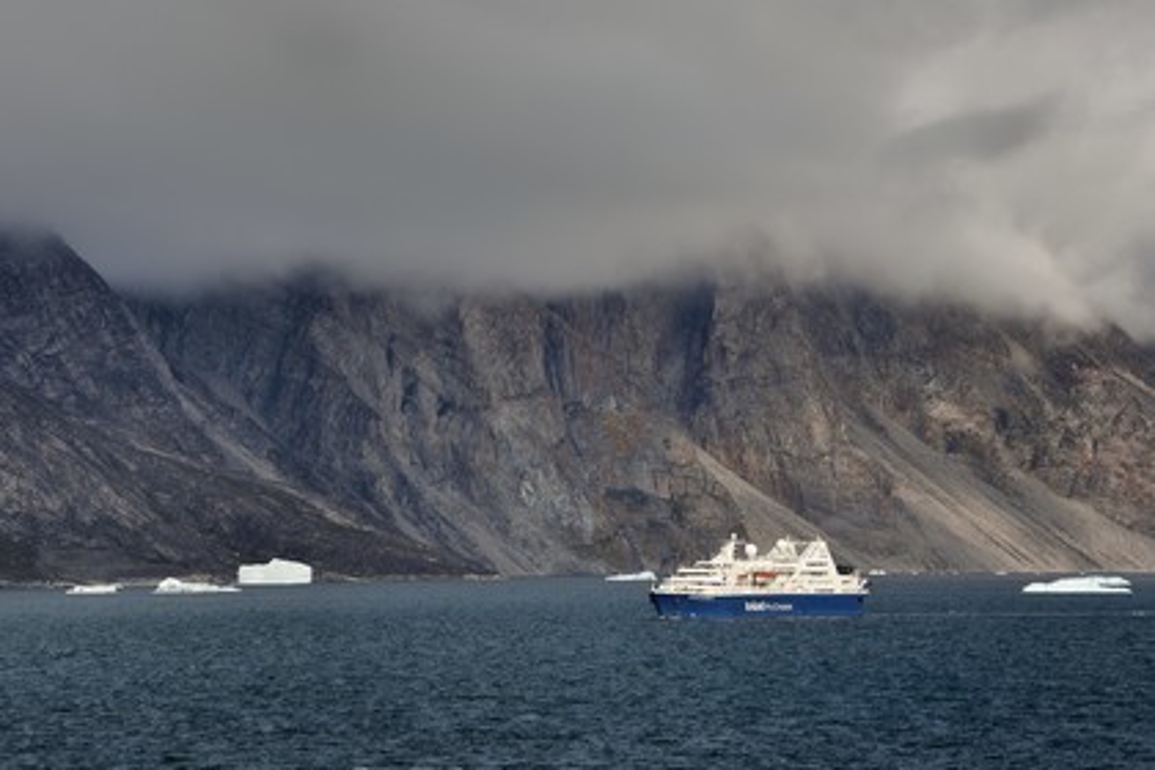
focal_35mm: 200
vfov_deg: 6.9
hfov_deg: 10.3
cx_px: 578
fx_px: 6416
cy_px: 385
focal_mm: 200
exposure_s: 1/200
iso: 200
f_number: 14
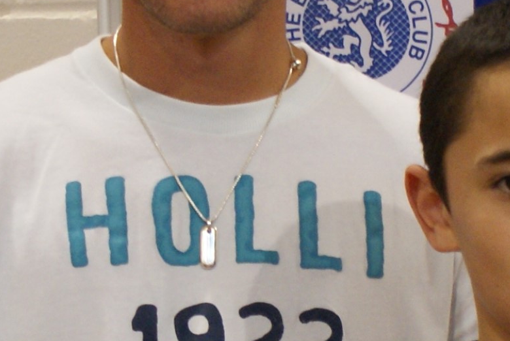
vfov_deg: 5.1
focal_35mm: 272
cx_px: 363
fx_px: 3852
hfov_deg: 7.6
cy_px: 412
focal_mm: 35
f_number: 5.6
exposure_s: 1/60
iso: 400
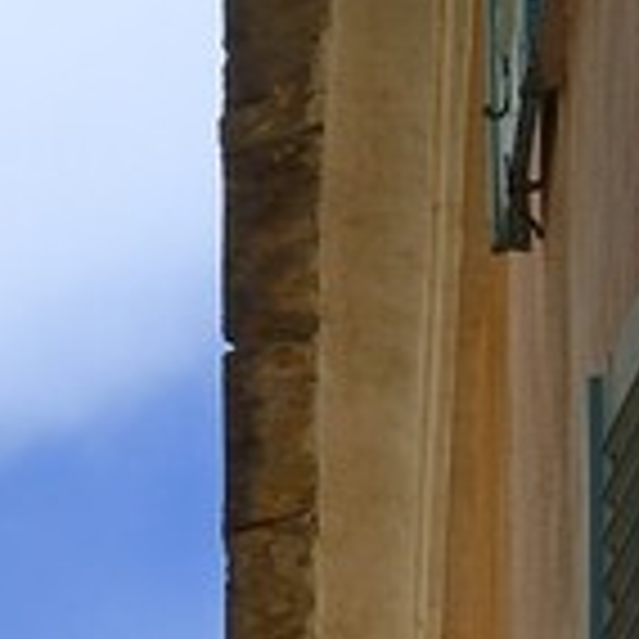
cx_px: -709
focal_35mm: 537
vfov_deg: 3.1
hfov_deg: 3.2
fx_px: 11215
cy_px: 2871
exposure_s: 1/200
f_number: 14
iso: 200
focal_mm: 56
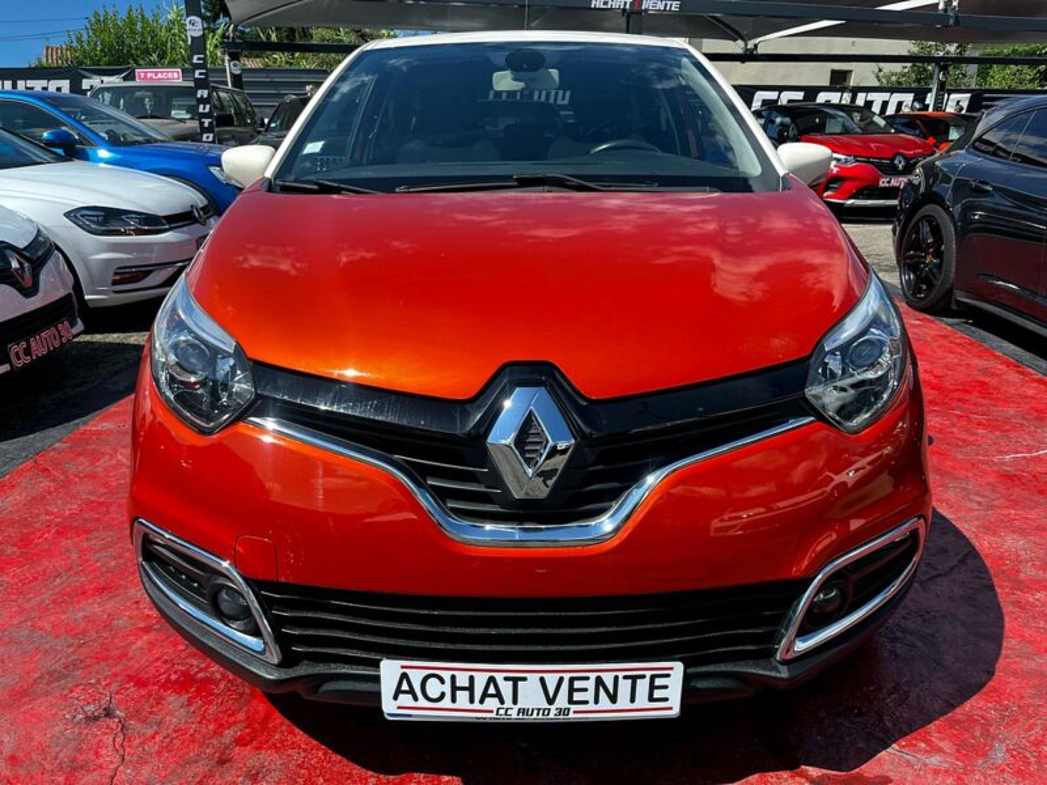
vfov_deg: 53.1
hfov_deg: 67.3
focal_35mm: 26
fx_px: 786
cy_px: 392
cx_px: 524
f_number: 1.6
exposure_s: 1/1890
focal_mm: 5.1
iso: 50
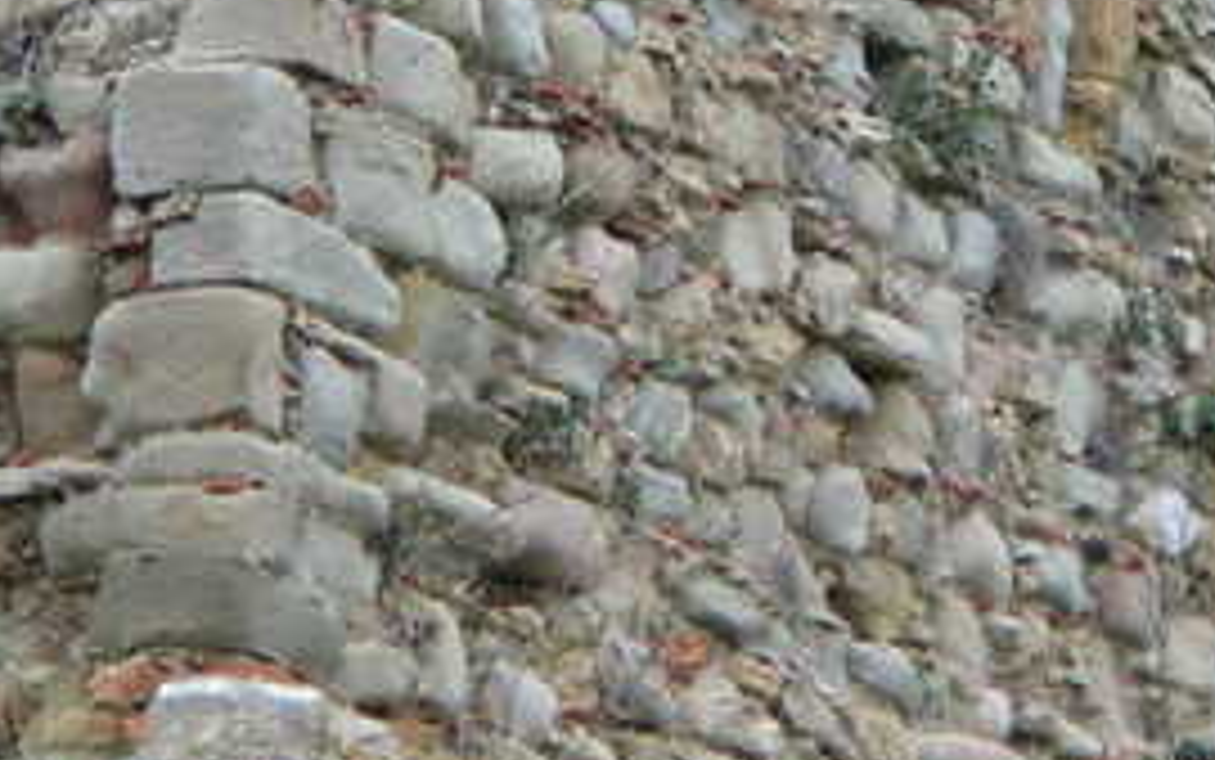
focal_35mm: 517
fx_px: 17126
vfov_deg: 2.5
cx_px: 706
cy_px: -56
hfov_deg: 4.1
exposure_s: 1/114
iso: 172
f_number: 3.8
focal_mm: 27.3
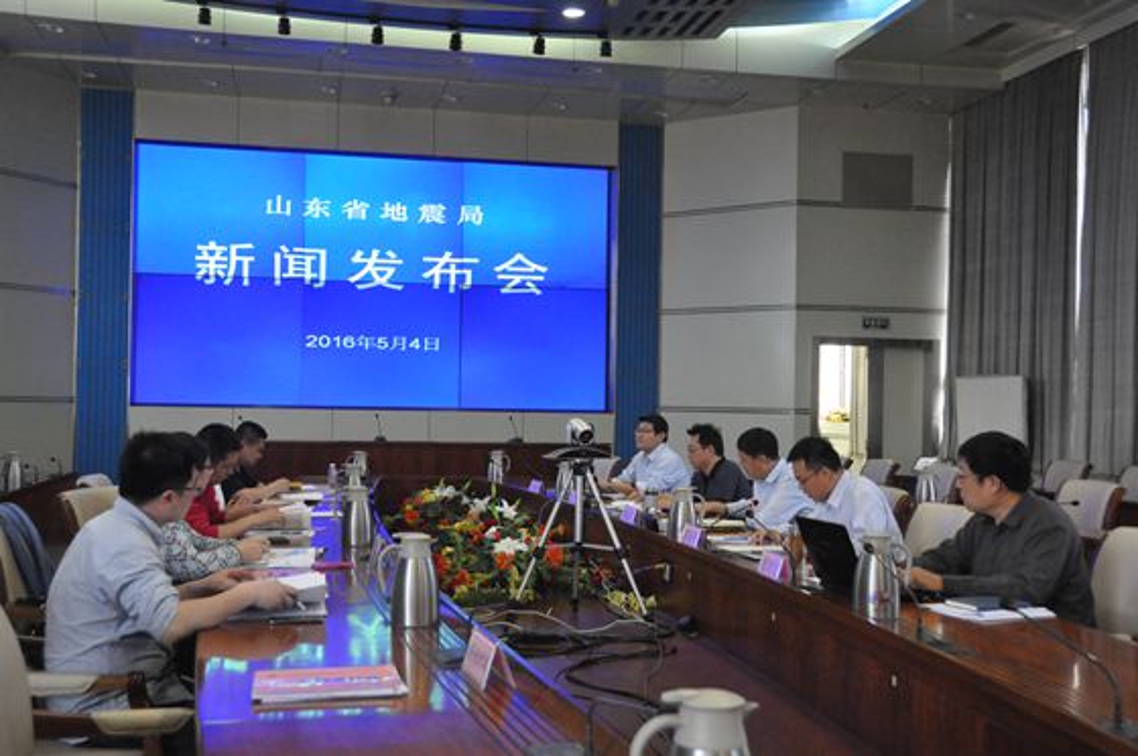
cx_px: 569
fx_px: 1231
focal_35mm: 39
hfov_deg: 49.6
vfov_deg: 34.1
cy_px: 378
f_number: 4
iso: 3200
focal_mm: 26
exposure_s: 1/160
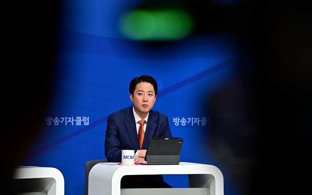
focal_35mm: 205
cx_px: 156
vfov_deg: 6.4
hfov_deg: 10.2
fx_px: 1743
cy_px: 103
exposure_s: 1/250
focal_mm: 200
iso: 500
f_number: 4.5
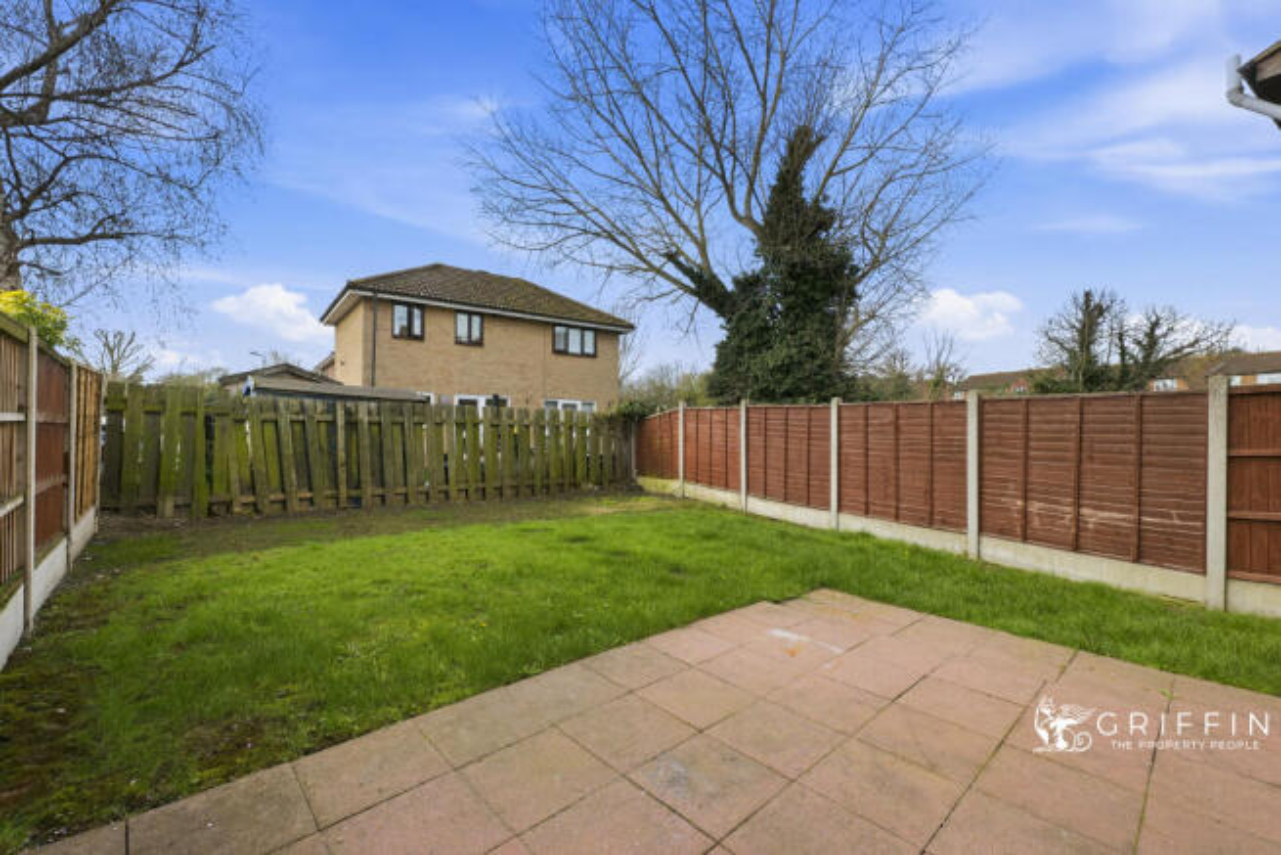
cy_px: 428
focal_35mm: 15
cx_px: 640
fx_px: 534
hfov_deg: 100.4
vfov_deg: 77.4
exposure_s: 1/320
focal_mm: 15
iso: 100
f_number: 4.5
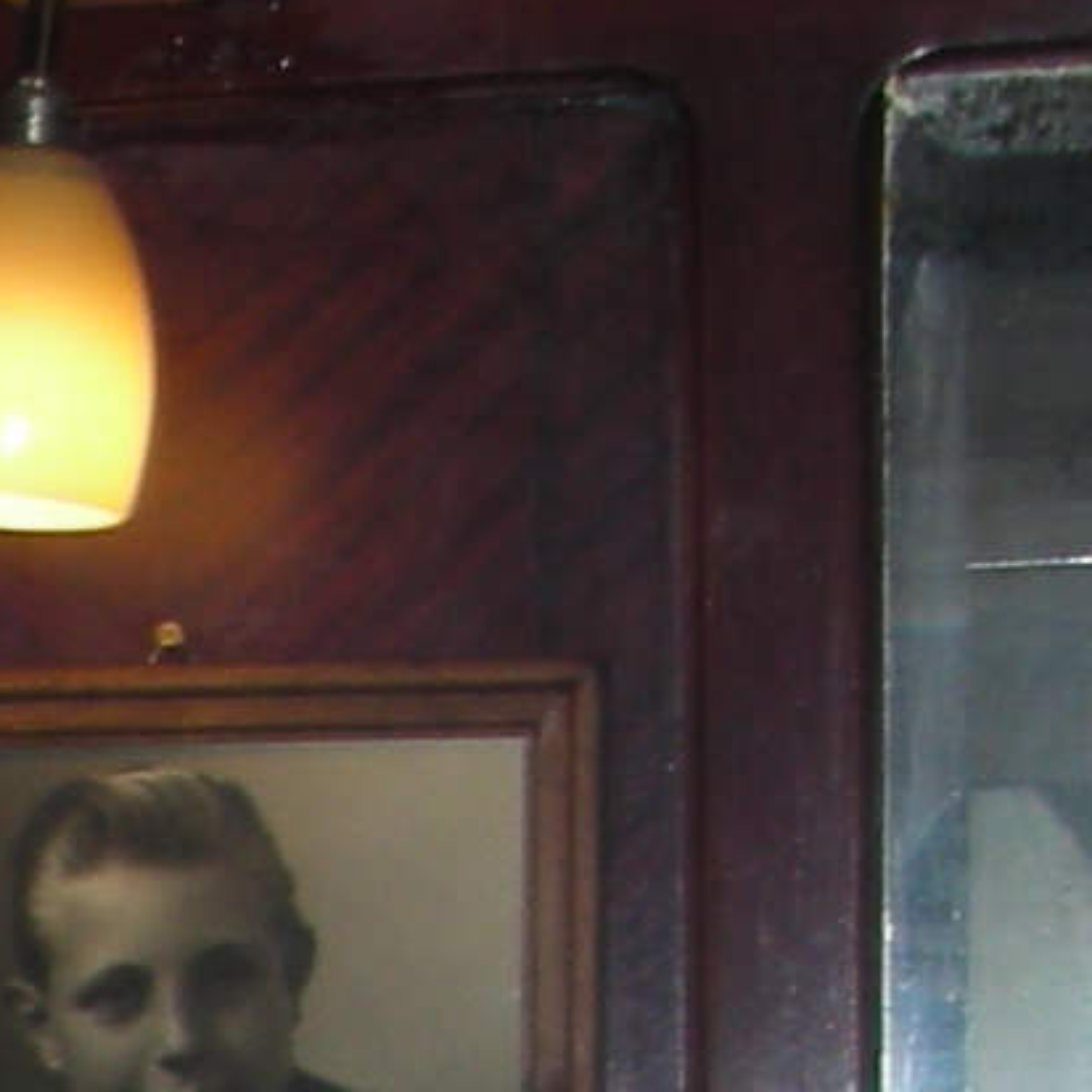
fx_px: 7531
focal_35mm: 211
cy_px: 2678
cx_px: -1848
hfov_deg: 7.5
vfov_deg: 7.7
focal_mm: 5.8
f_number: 3
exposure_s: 1/60.1
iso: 63
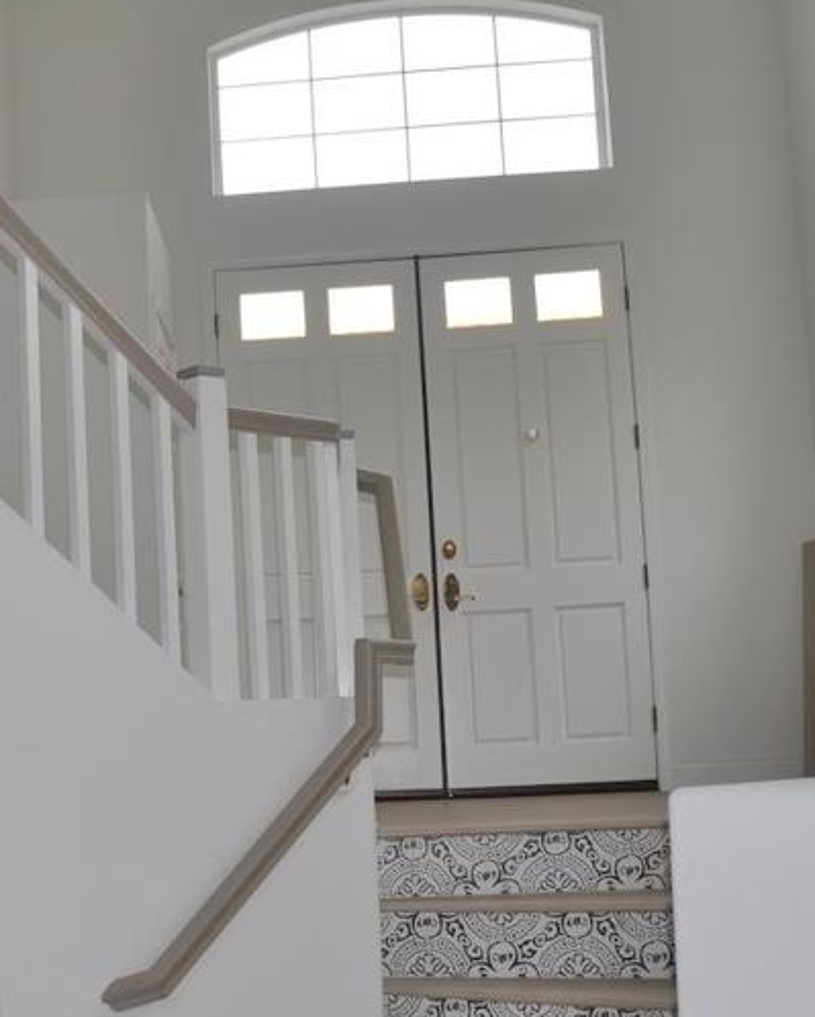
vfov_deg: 35.8
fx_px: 1566
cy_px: 641
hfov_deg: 28.3
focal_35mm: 52
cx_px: 127
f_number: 5.6
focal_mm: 18
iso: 200
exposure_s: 1/200
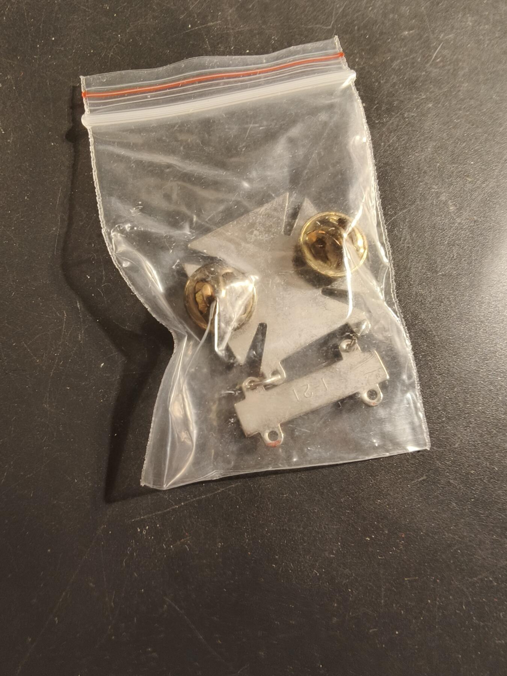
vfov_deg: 73.9
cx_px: 254
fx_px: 449
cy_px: 338
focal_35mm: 23
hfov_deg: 58.9
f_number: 2
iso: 320
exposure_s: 1/38
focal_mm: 2.32
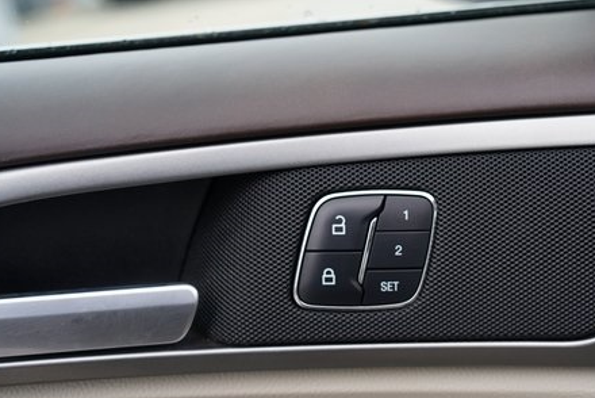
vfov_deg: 28.0
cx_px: 375
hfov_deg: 40.8
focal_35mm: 48
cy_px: 244
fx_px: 794
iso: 500
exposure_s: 1/60
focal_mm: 33
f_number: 4
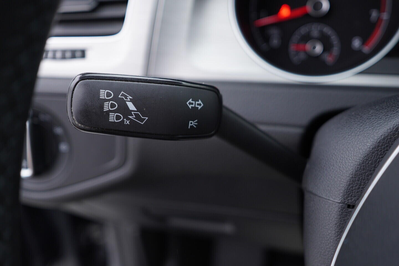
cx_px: 200
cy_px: 133
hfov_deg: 53.1
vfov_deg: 36.9
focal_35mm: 36
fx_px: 399
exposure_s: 1/40
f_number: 2.8
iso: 160
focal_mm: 24
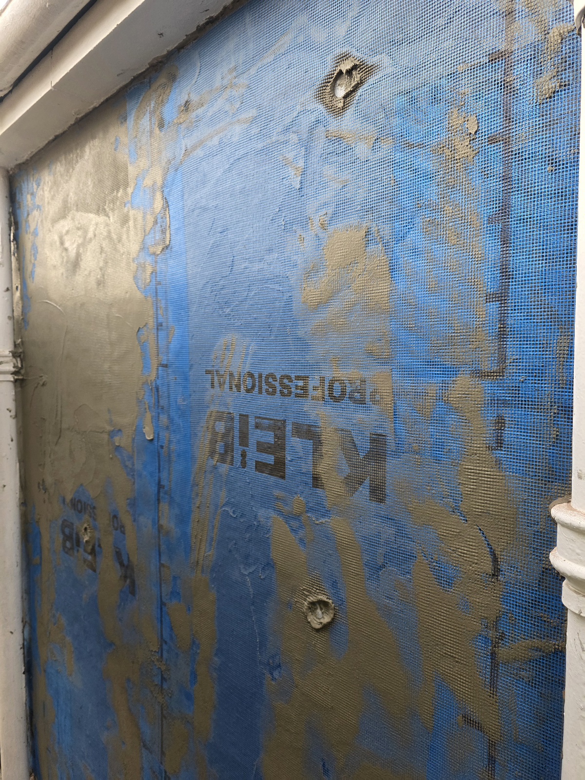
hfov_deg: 58.9
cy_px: 390
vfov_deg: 73.9
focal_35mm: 23
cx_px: 292
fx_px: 518
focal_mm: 6.3
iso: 200
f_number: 1.7
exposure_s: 1/101
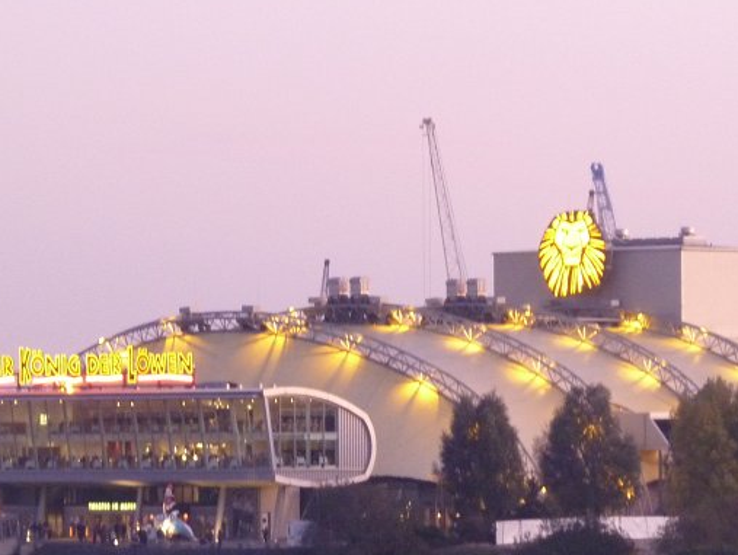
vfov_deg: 4.4
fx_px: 7275
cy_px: 520
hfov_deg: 5.8
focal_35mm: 341
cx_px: 349
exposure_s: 1/4
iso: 400
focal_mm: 27.8
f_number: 4.5
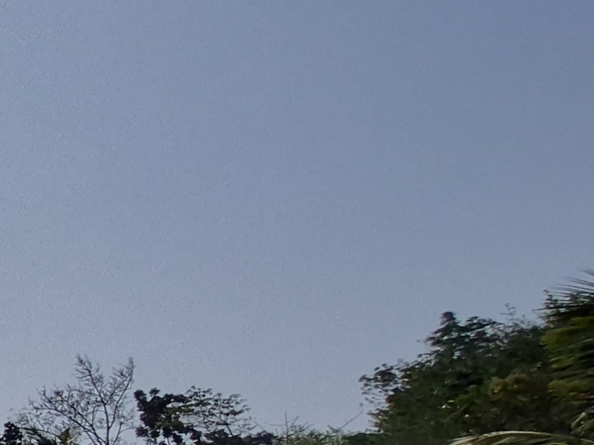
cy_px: 465
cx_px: -622
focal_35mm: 58
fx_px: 995
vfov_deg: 23.9
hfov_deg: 18.7
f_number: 2.2
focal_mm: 1.74
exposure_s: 1/8480
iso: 40
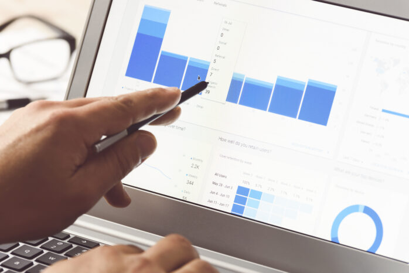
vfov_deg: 9.5
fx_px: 1648
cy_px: 136
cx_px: 204
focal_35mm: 145
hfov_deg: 14.1
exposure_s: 1/8
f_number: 7.1
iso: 500
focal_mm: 145
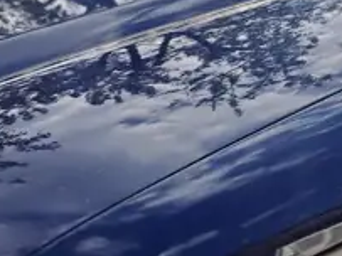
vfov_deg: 11.9
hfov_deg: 14.4
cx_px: 590
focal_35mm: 123
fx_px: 1215
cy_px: 5
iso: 32
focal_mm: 4.65
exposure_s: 1/724
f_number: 1.8
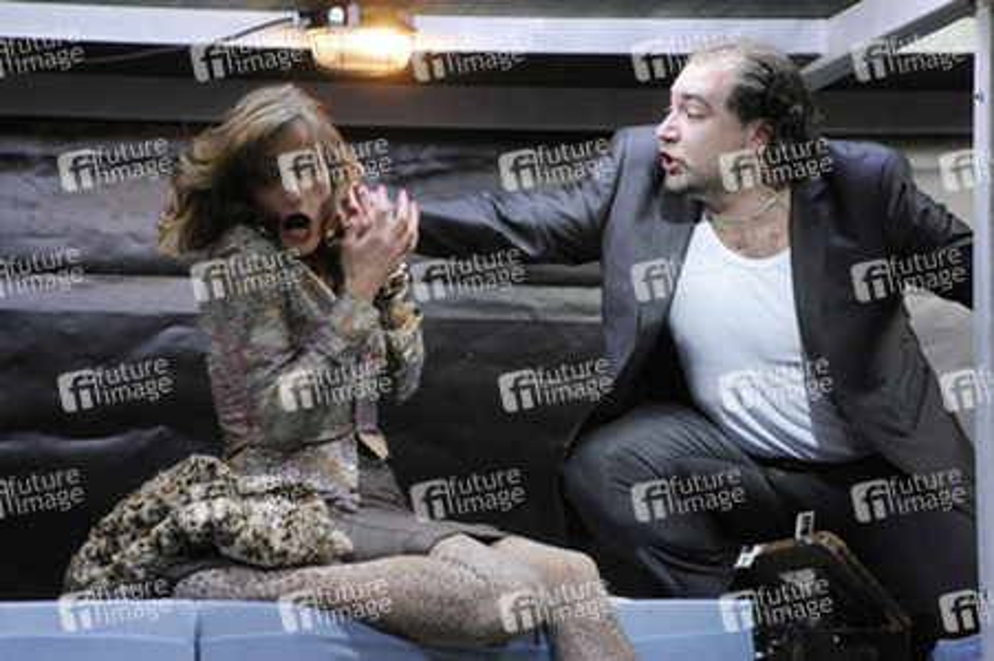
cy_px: 330
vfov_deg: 5.1
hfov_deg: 7.6
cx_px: 497
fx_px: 7449
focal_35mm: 270
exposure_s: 1/160
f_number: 6.3
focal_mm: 270
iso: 3200
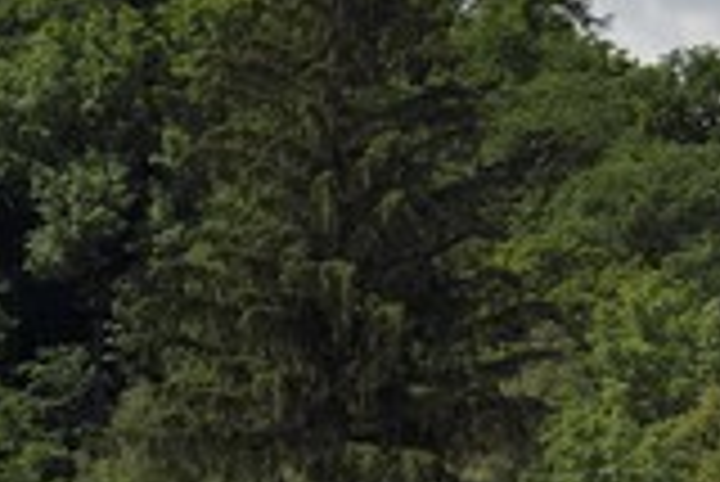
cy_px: -99
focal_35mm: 268
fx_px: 5365
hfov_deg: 7.6
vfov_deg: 5.1
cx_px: 860
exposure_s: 1/250
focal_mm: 102
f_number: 13
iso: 200
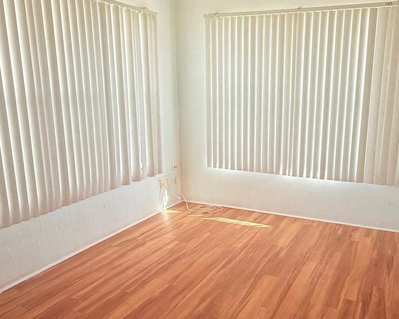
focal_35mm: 32
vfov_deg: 45.8
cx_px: 251
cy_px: 170
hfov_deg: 55.0
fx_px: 378
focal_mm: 2.22
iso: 64
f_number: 2.2
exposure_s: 1/99
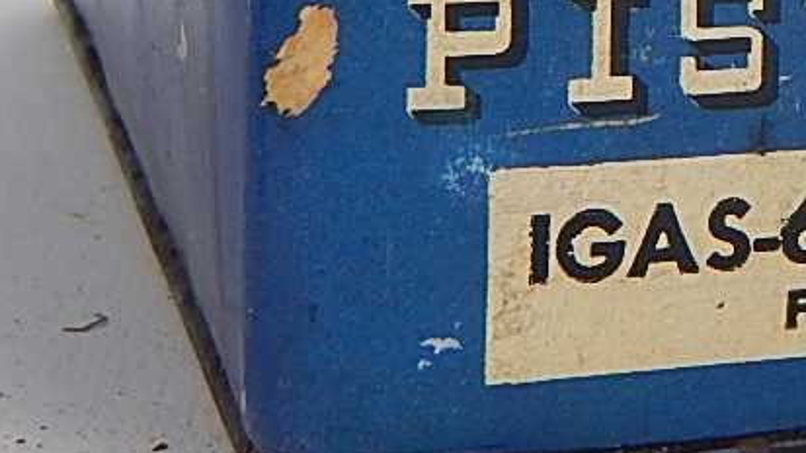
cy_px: -521
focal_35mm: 228
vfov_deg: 5.2
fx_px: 4871
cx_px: 1151
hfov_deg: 9.2
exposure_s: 1/30
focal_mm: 9.7
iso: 125
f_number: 3.8
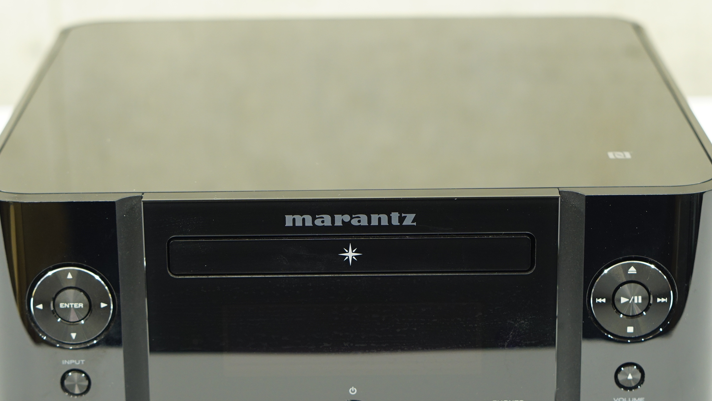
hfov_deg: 20.6
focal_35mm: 104
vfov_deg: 11.6
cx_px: 358
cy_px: 243
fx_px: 1964
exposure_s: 1/40
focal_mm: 50
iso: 400
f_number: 3.5
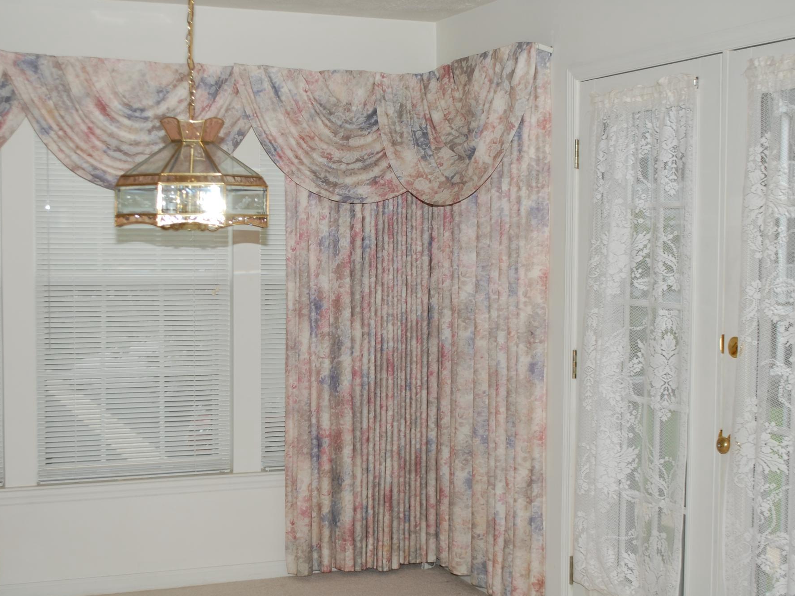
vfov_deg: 27.5
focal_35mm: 53
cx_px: 354
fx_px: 1217
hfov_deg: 36.1
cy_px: 296
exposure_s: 1/60
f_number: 5
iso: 200
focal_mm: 32
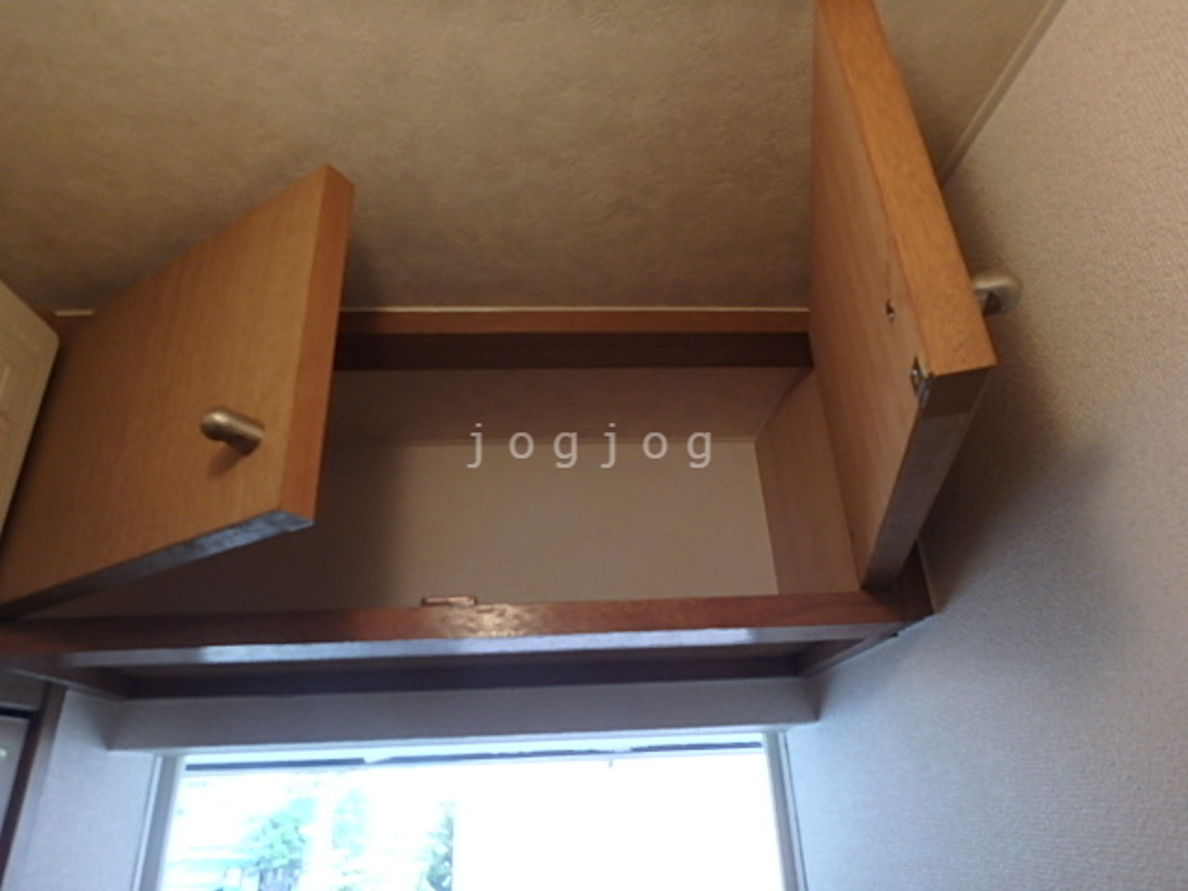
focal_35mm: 21
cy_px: 446
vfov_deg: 63.4
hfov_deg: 79.0
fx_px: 721
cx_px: 594
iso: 200
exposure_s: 1/30
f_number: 3.5
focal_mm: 3.7
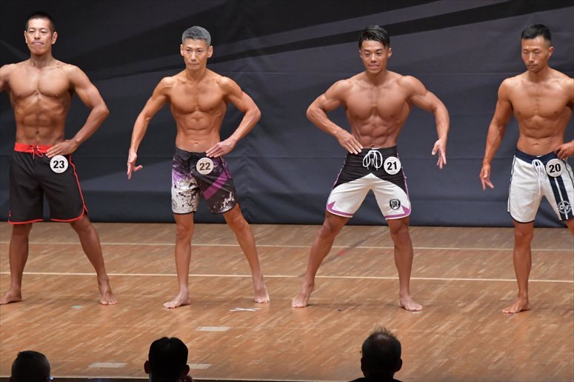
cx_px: 287
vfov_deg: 5.4
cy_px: 191
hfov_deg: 8.1
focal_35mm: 255
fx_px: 4064
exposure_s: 1/400
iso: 6400
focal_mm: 170
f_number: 5.6
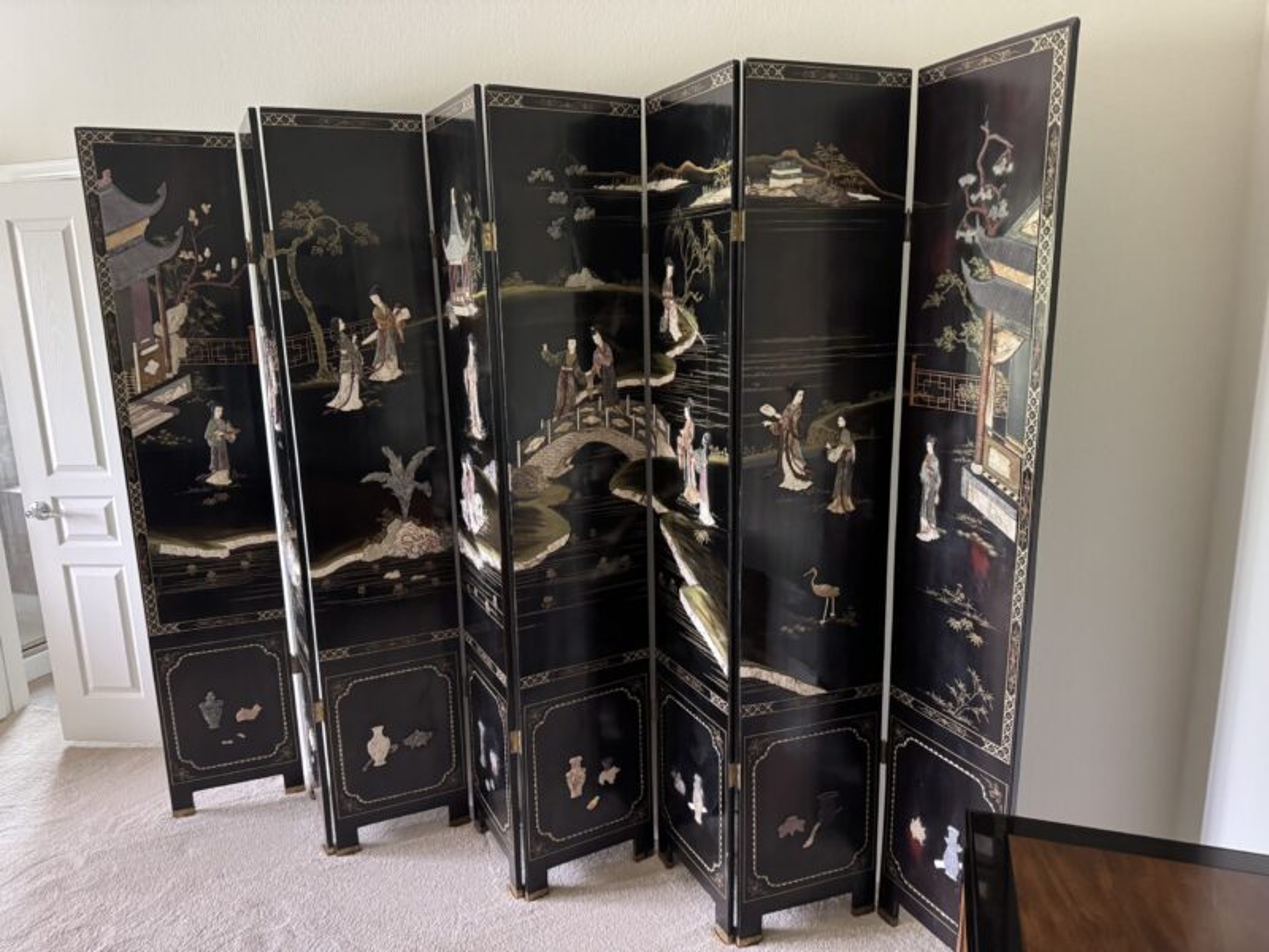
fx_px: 880
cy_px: 476
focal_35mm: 24
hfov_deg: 71.6
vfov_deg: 56.8
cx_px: 634
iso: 1000
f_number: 1.78
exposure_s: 1/30
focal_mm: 6.76
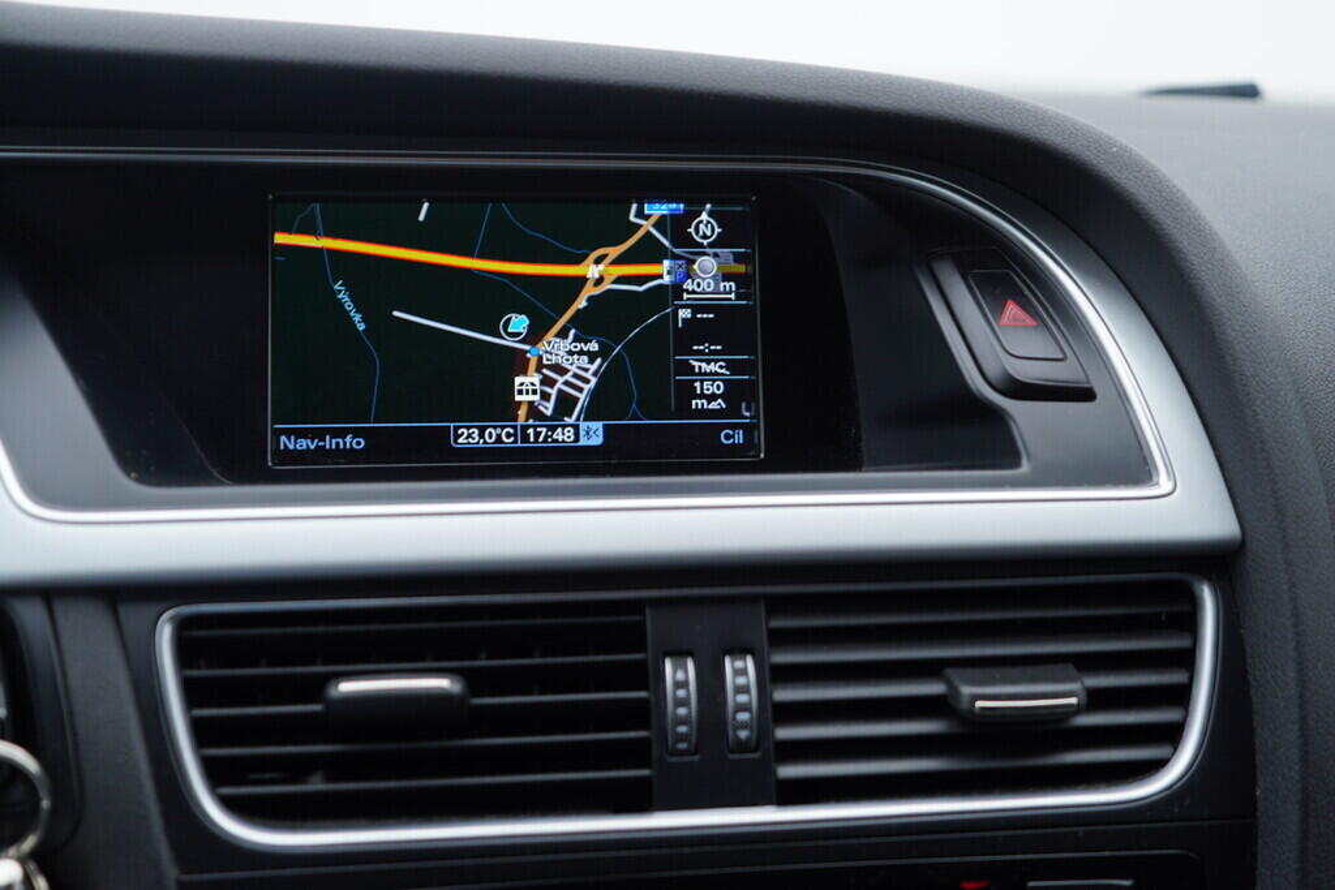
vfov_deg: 36.9
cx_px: 668
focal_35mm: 36
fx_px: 1335
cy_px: 445
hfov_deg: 53.1
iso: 125
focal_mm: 24
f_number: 3.2
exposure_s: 1/50
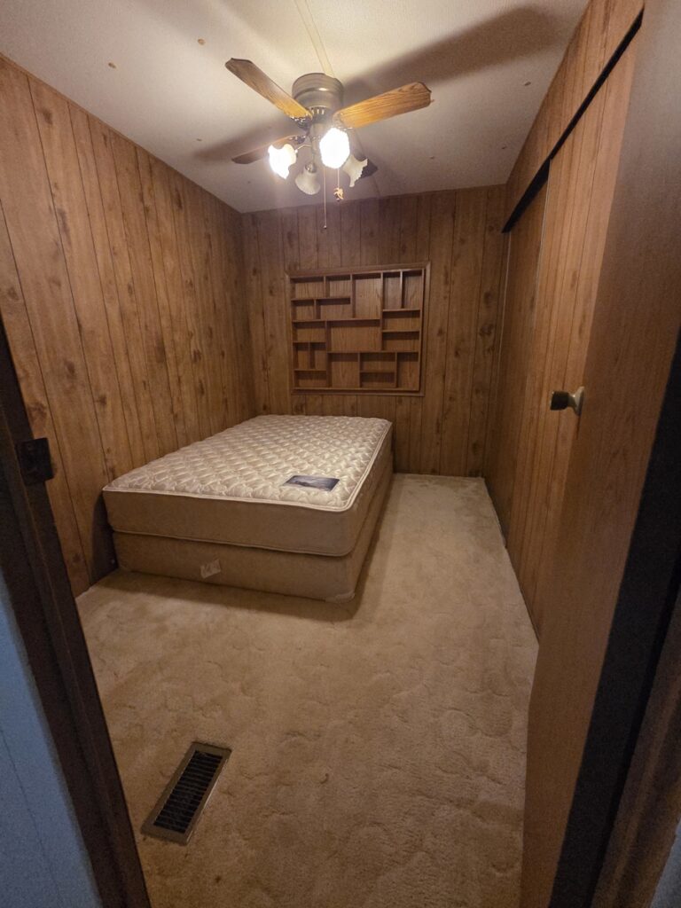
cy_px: 454
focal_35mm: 13
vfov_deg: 106.2
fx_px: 341
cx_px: 340
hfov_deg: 89.9
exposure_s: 1/60
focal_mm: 2.2
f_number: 2.2
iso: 1600
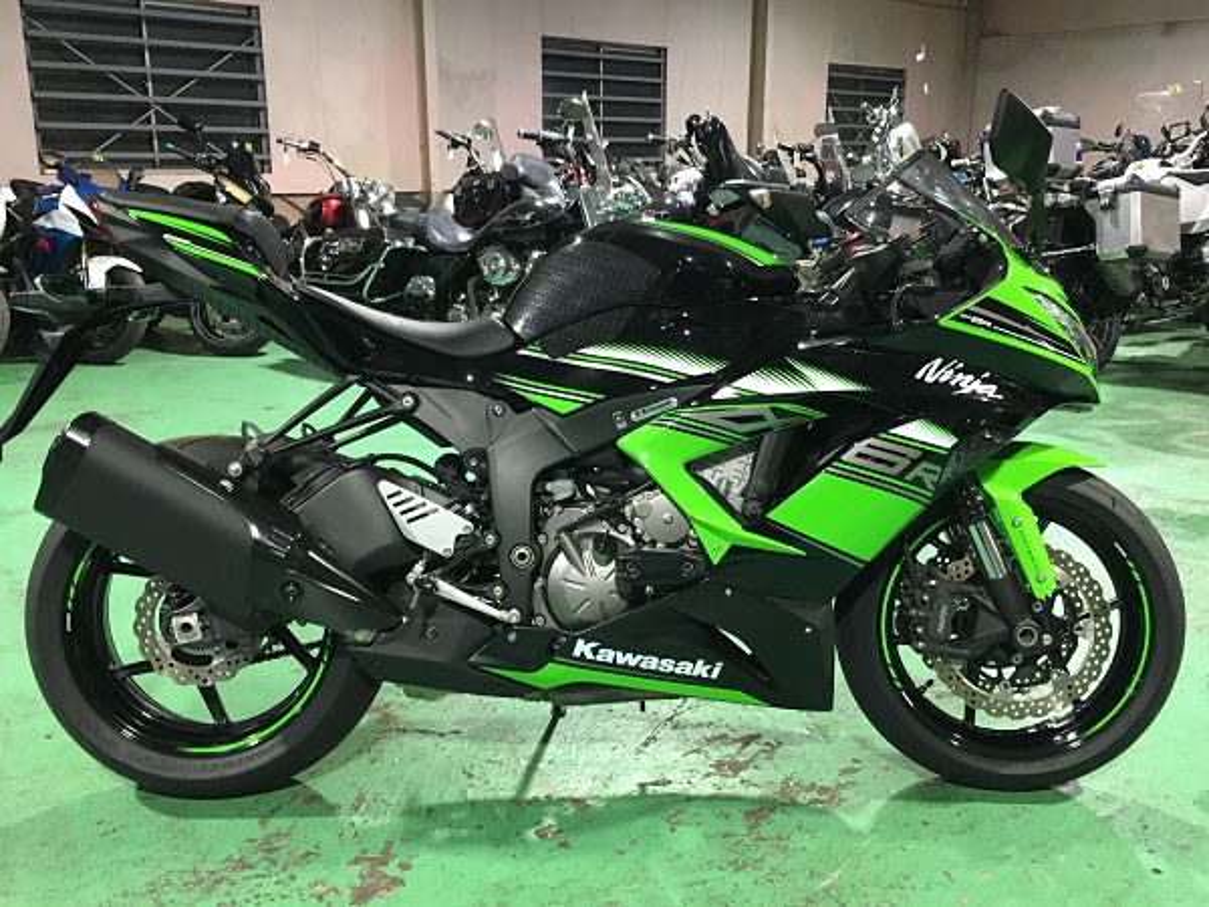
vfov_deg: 48.2
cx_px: 604
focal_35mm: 29
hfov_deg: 61.7
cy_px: 454
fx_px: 1013
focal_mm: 4.15
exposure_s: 1/24
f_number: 2.2
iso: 200
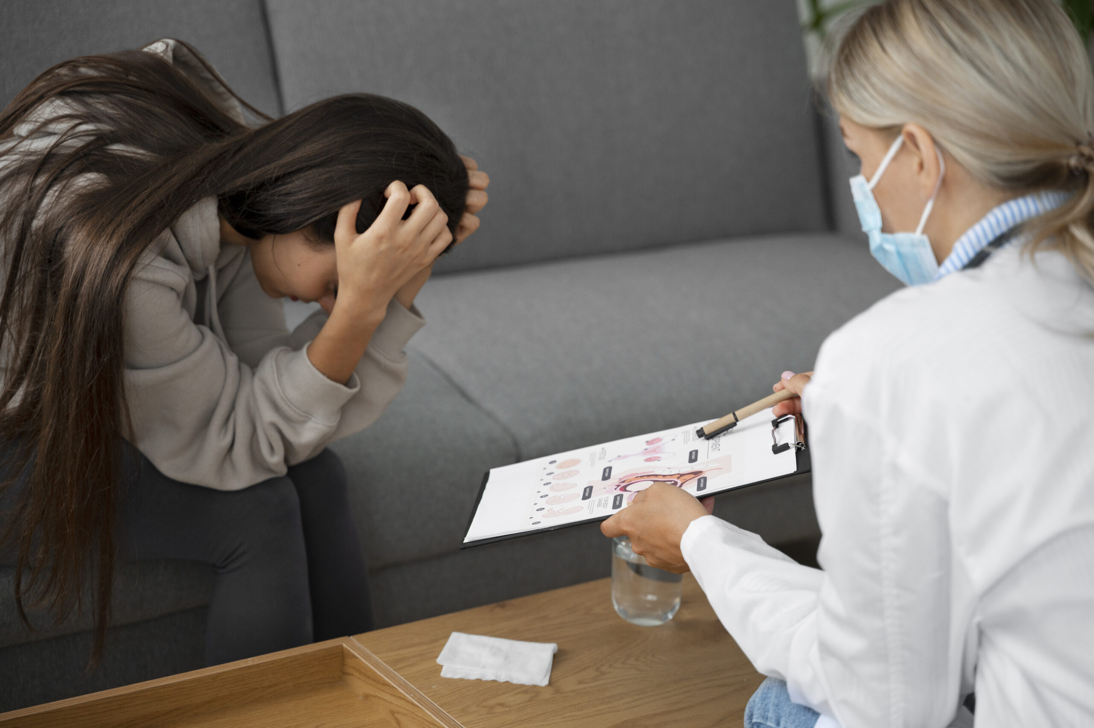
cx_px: 547
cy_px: 364
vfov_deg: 18.2
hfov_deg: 27.0
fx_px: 2277
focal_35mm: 75
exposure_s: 1/200
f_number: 3.2
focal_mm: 75
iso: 500
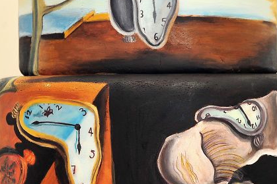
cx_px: 151
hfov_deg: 14.0
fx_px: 1131
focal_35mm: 147
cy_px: 56
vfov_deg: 9.3
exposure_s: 1/15
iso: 400
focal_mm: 70
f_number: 8
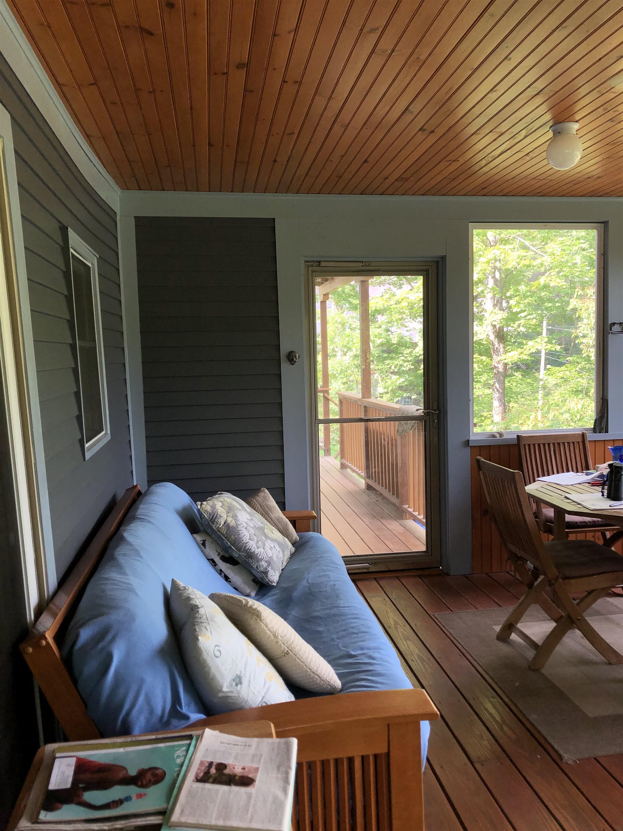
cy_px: 416
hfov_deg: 49.7
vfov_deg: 63.4
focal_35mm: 28
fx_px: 672
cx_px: 312
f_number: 1.8
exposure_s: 1/122
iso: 20
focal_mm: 3.99
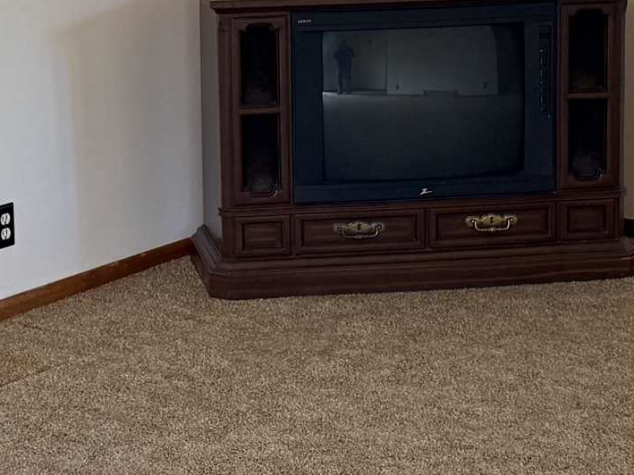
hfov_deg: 18.8
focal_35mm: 104
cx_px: 167
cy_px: 55
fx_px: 1905
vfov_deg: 14.1
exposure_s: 1/120
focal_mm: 6.76
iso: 200
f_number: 1.78
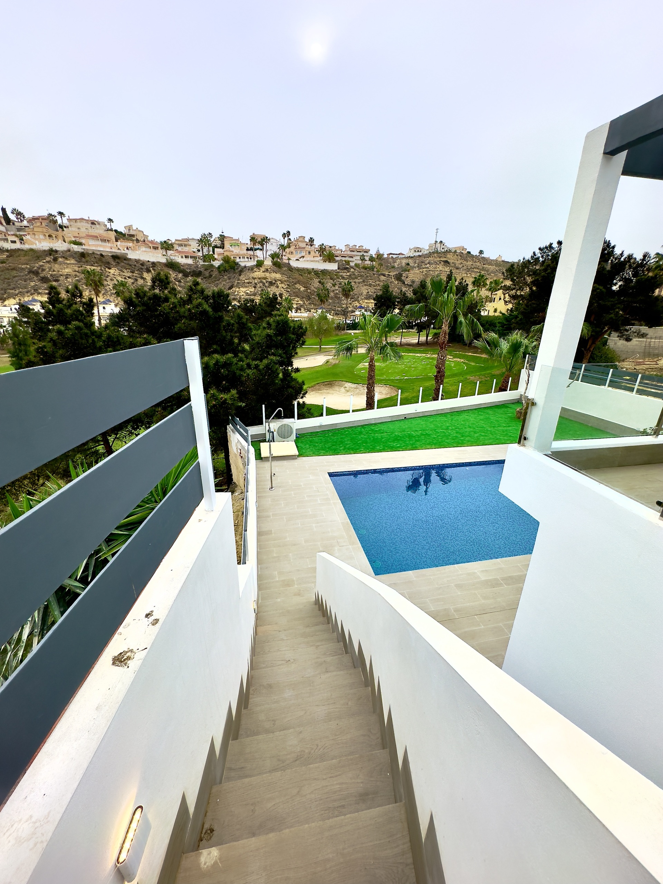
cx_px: 332
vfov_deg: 102.1
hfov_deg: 85.7
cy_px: 442
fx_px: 358
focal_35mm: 14
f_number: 2.2
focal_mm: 2.22
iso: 40
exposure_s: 1/593
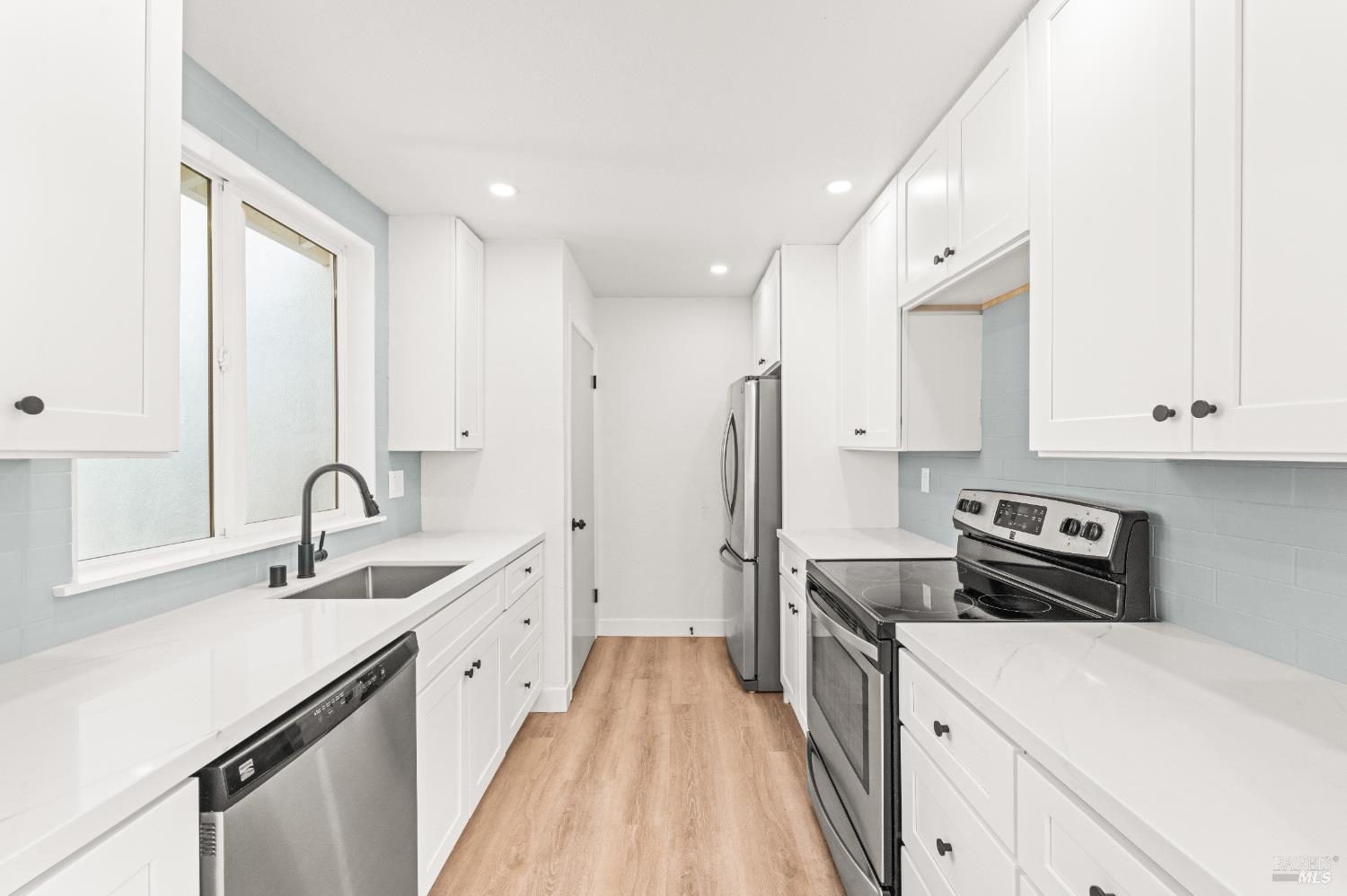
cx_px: 674
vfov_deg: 81.2
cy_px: 448
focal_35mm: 14
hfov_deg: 104.3
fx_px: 524
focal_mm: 14
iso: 500
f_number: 7.1
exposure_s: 1/15
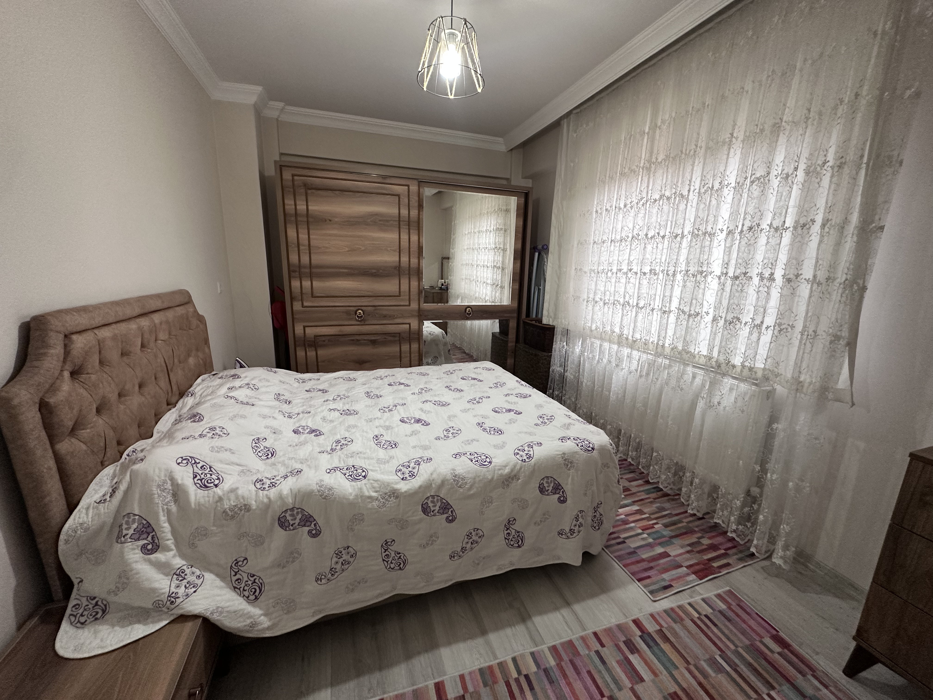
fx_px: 377
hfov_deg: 102.1
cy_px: 350
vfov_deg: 85.7
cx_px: 466
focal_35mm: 14
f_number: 2.2
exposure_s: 1/50
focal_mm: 2.22
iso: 250
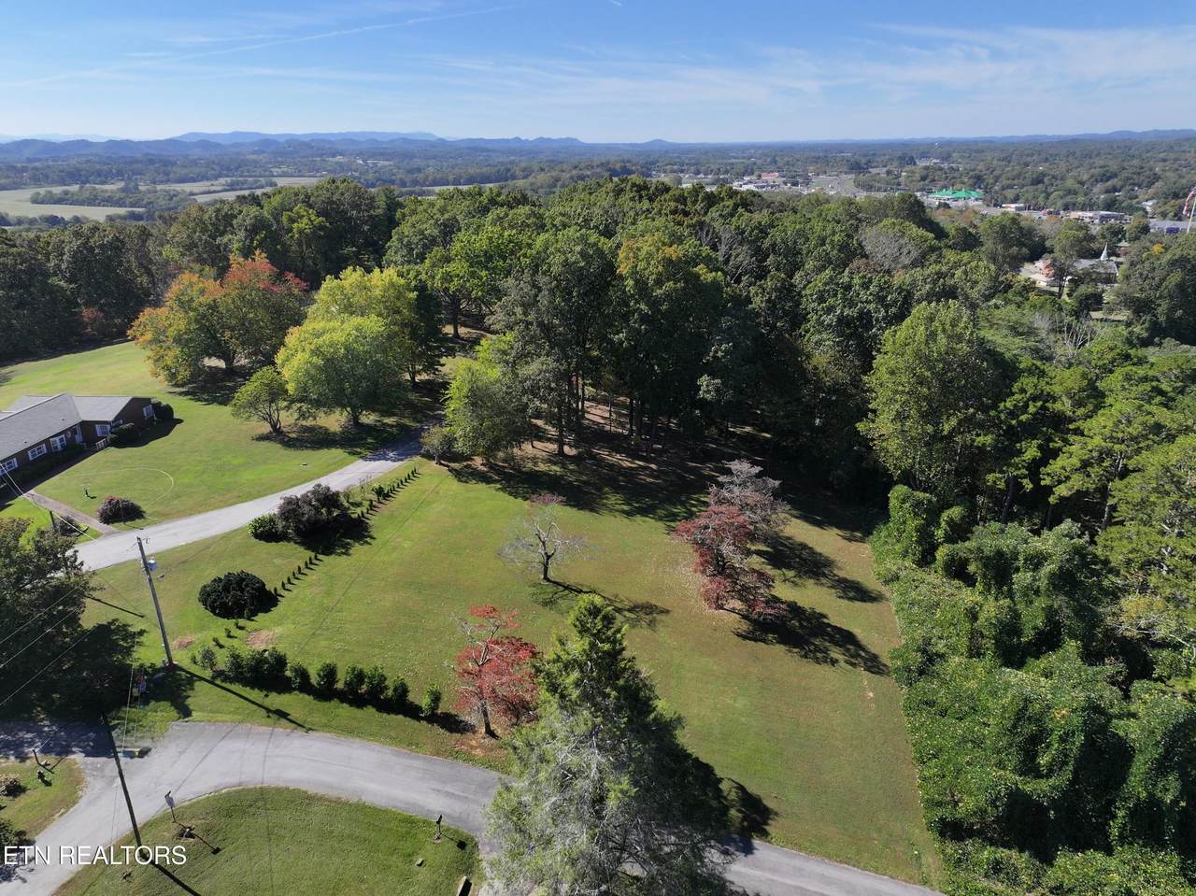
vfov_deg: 56.8
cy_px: 448
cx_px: 598
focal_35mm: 24
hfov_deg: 71.6
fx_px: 829
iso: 200
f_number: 2.8
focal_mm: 12.29
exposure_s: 1/2500
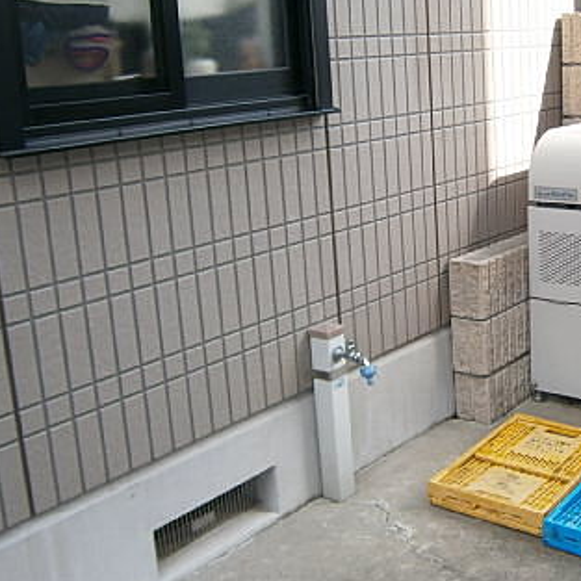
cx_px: 460
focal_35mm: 47
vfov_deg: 35.9
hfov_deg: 35.0
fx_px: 892
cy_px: 230
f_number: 2.8
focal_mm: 4.7
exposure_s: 1/200
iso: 80
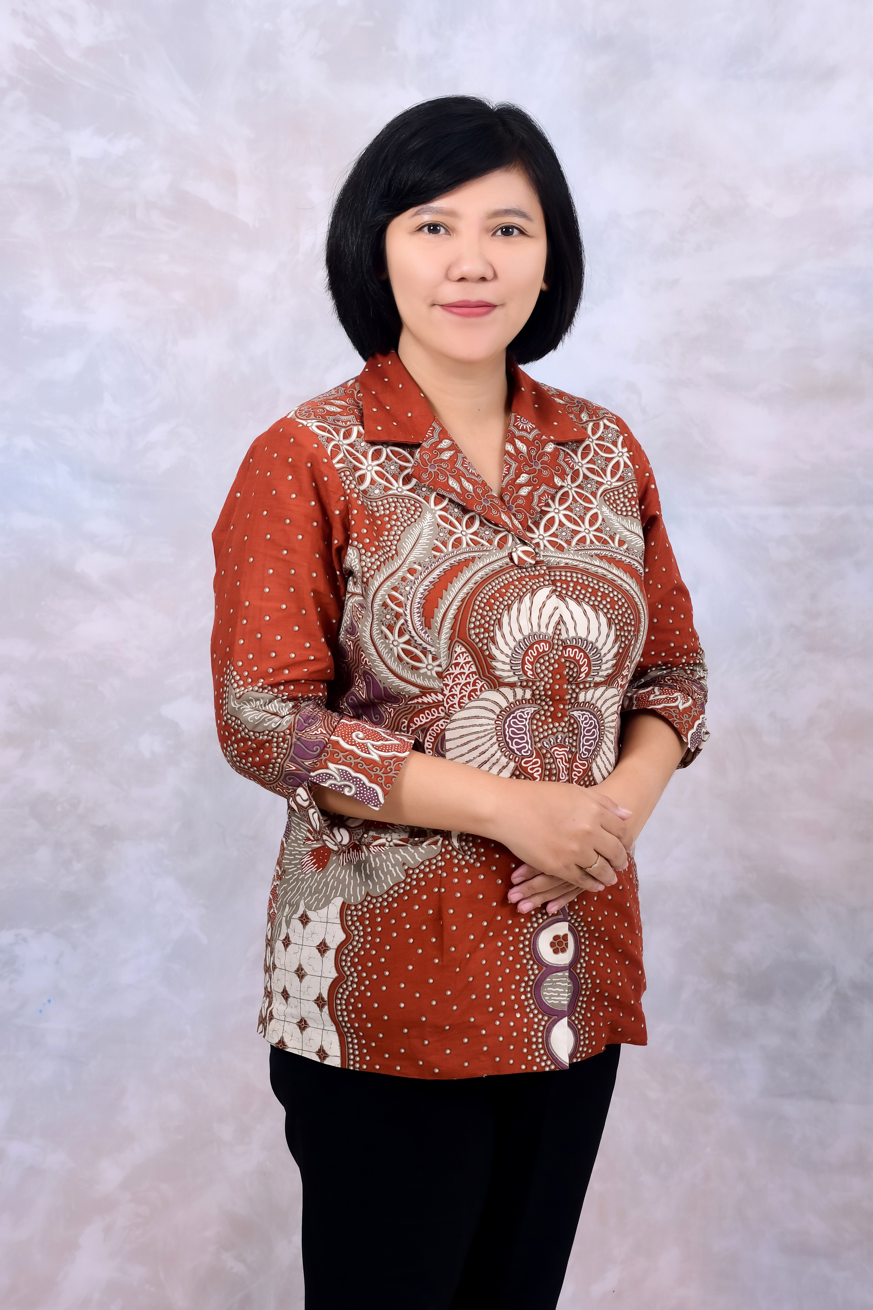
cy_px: 655
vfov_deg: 27.0
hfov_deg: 18.2
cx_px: 436
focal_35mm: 75
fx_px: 2728
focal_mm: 50
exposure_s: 1/100
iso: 320
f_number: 8
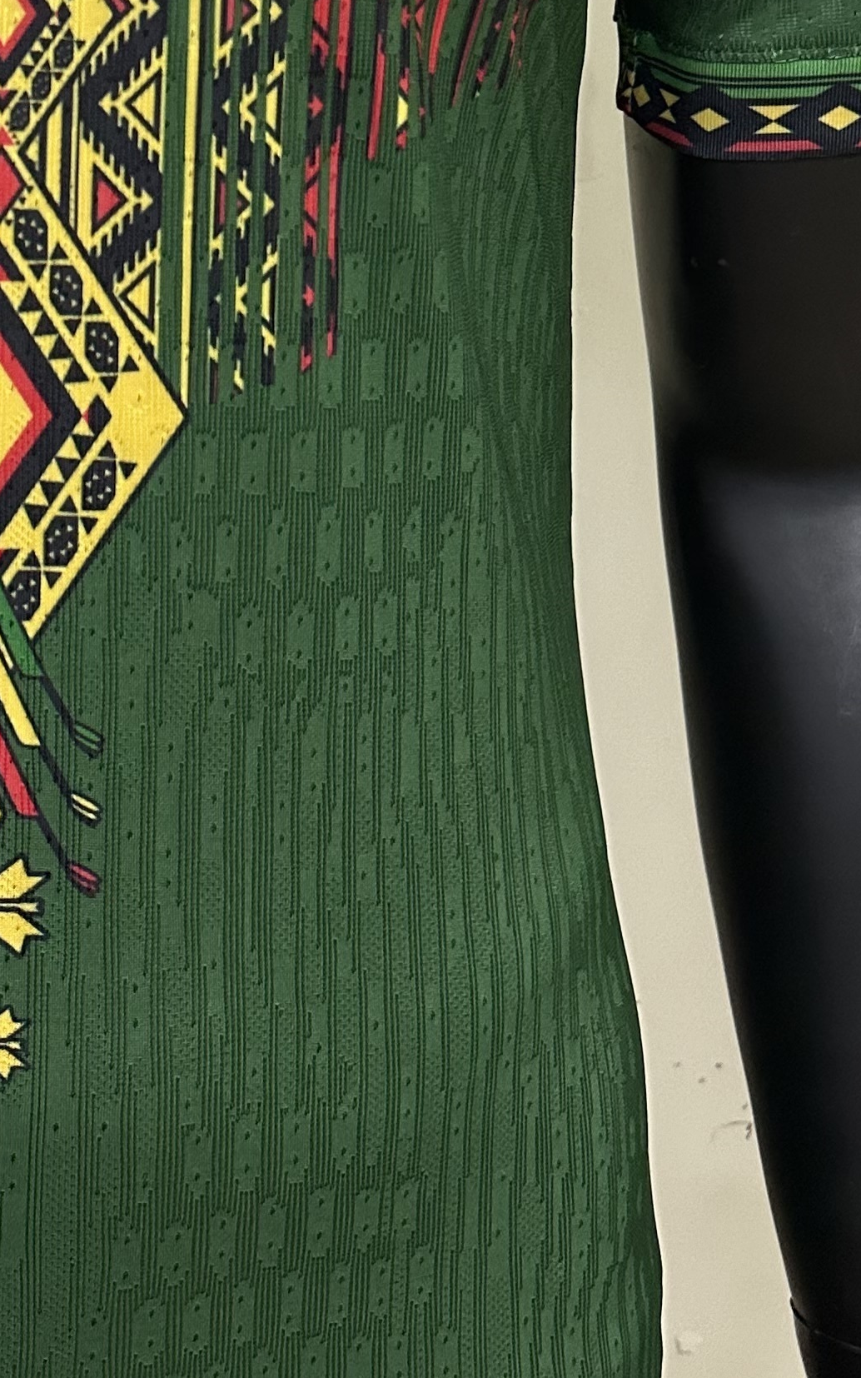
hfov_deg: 20.3
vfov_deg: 31.4
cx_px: 3
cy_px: 137
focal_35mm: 62
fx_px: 2327
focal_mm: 6.86
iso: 400
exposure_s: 1/50
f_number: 1.78
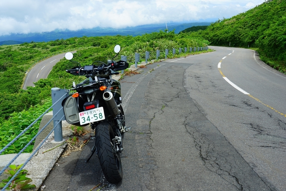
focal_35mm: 39
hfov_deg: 49.5
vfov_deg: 34.2
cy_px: 96
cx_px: 143
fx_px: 310
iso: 100
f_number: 8
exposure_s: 1/320
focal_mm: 39
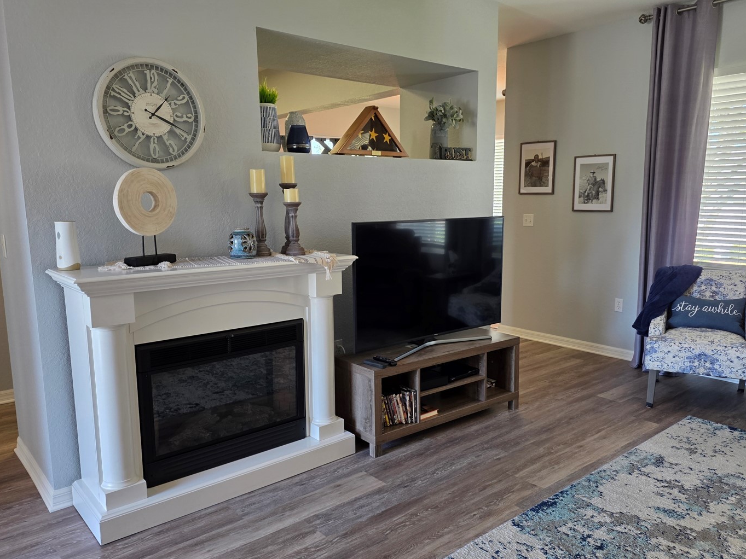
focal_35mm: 27
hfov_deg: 65.3
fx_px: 582
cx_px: 384
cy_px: 292
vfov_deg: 51.3
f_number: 1.7
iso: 125
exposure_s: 1/120
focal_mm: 6.25
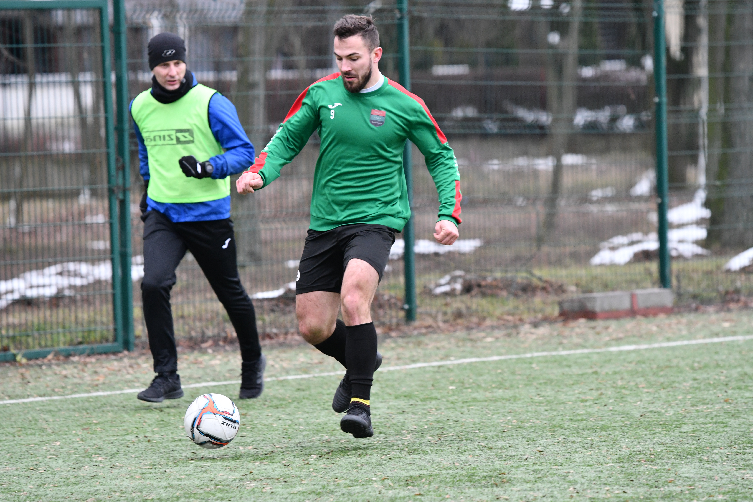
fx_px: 6275
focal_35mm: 300
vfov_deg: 4.6
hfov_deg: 6.9
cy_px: 251
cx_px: 376
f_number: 4
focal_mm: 200
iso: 1600
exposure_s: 1/1000
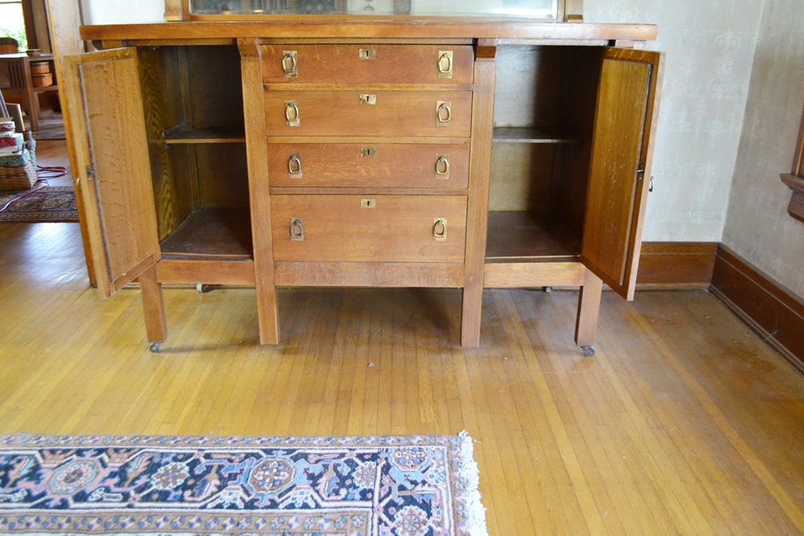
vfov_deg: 47.9
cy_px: 268
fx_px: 603
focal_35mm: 27
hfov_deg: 67.4
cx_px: 402
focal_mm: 18
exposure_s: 1/60
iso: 1400
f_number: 3.5
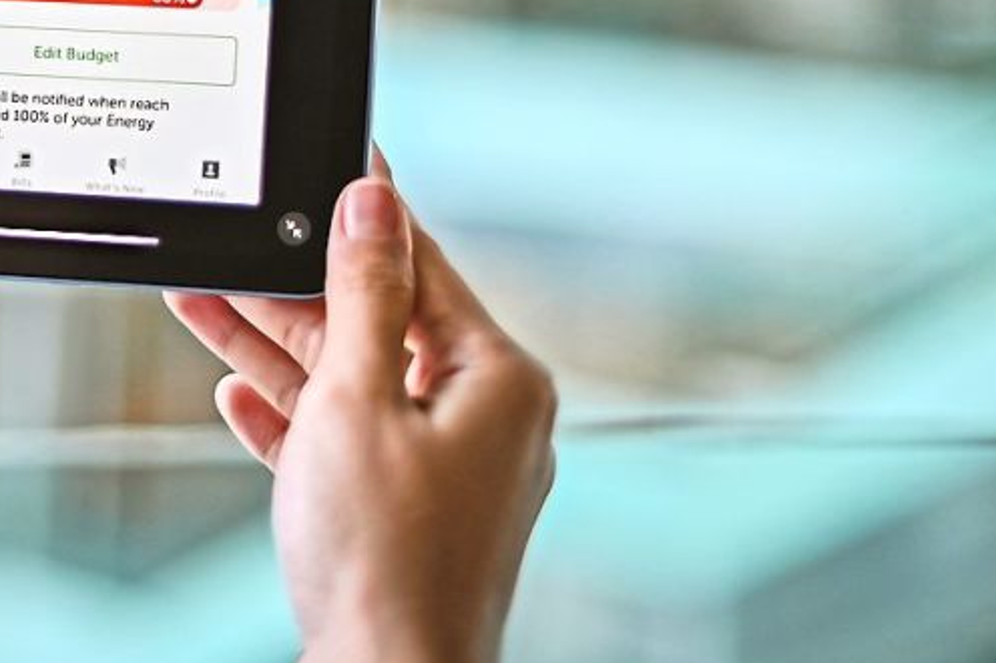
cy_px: -122
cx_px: -219
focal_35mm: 125
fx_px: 3456
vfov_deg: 10.8
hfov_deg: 15.7
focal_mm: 50
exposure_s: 1/250
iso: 100
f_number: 1.4
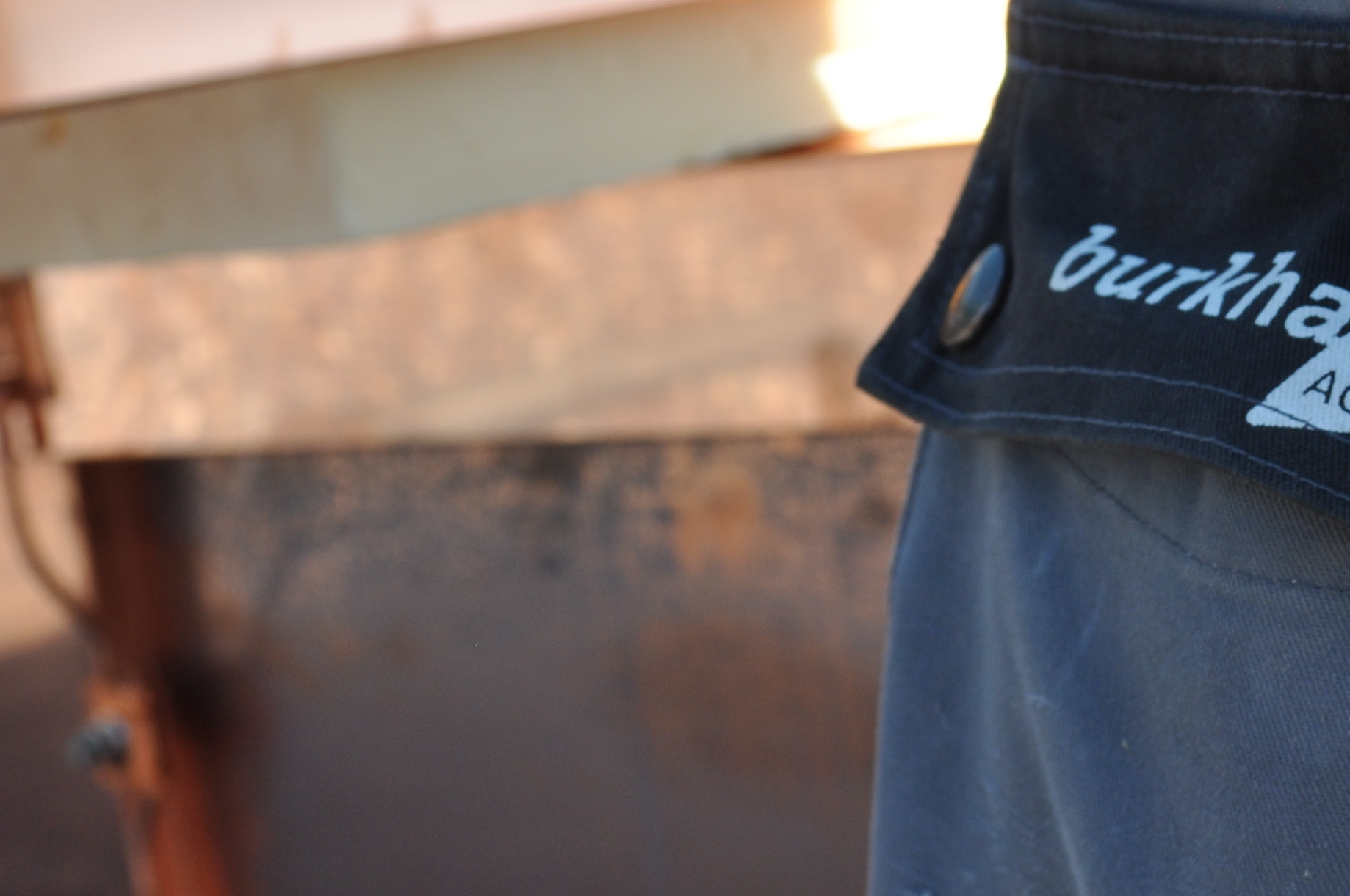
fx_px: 4195
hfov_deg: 18.2
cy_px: 214
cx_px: 859
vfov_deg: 12.2
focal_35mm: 112
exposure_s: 1/200
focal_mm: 32
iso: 200
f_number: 7.1
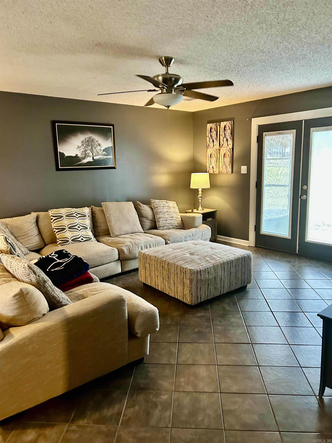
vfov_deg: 67.3
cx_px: 166
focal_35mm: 26
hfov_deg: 53.1
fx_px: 332
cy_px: 222
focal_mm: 5.7
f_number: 1.5
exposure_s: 1/40
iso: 500
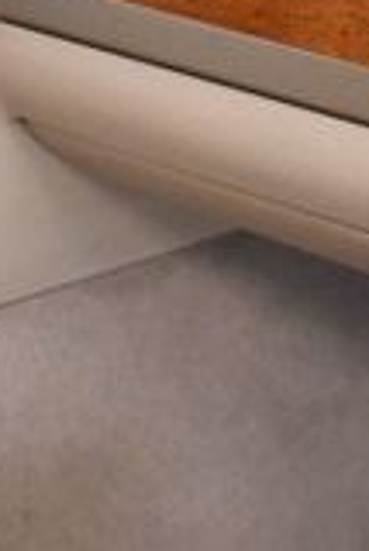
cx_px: 90
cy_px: -86
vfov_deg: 13.9
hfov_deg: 9.5
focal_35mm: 144
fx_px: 2209
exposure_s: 1/125
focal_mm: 18
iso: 2000
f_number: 3.5
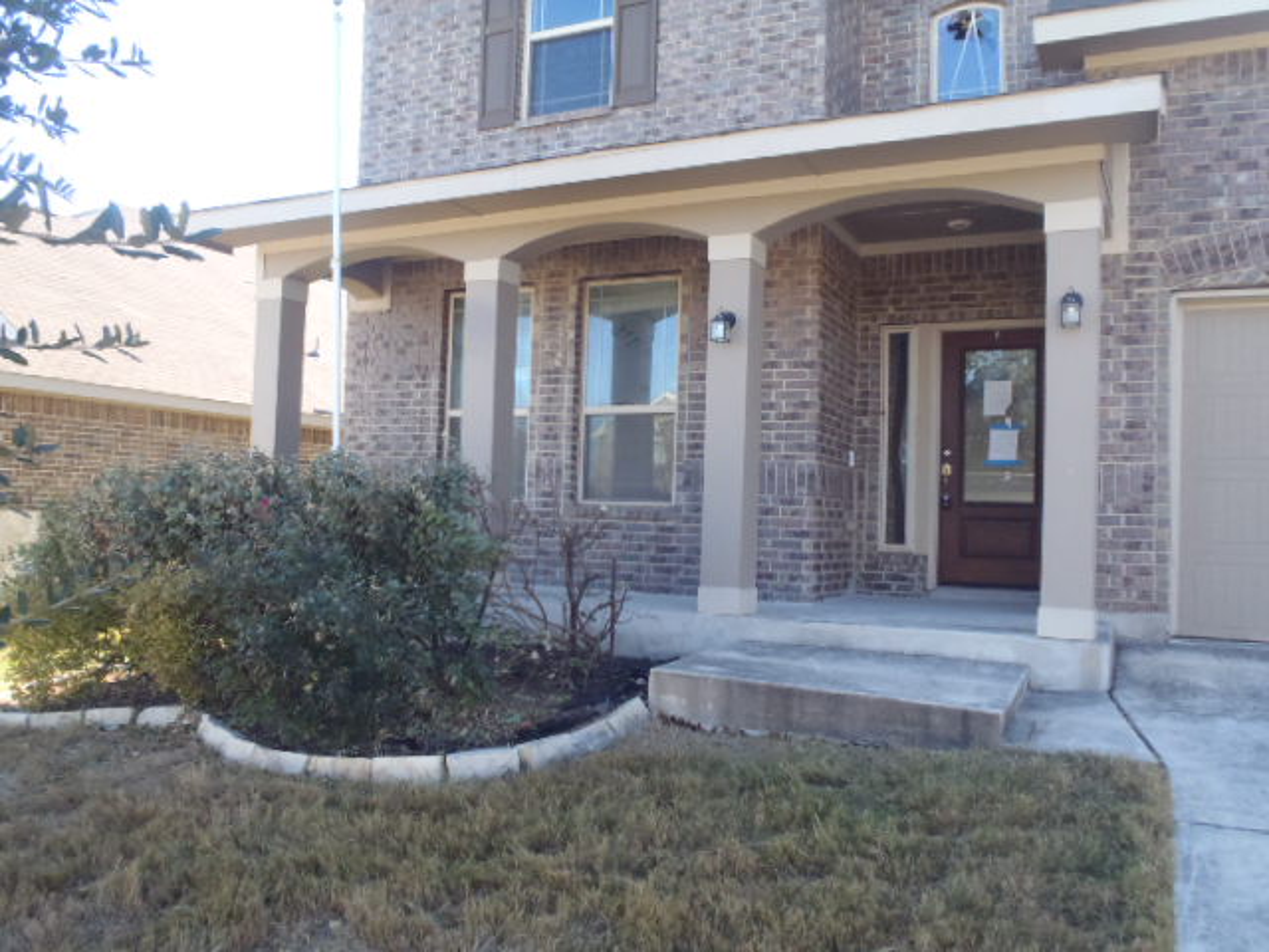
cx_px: 634
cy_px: 476
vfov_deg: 49.7
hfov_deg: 63.4
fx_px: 1026
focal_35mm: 28
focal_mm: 5
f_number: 3.9
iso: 320
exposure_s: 1/250
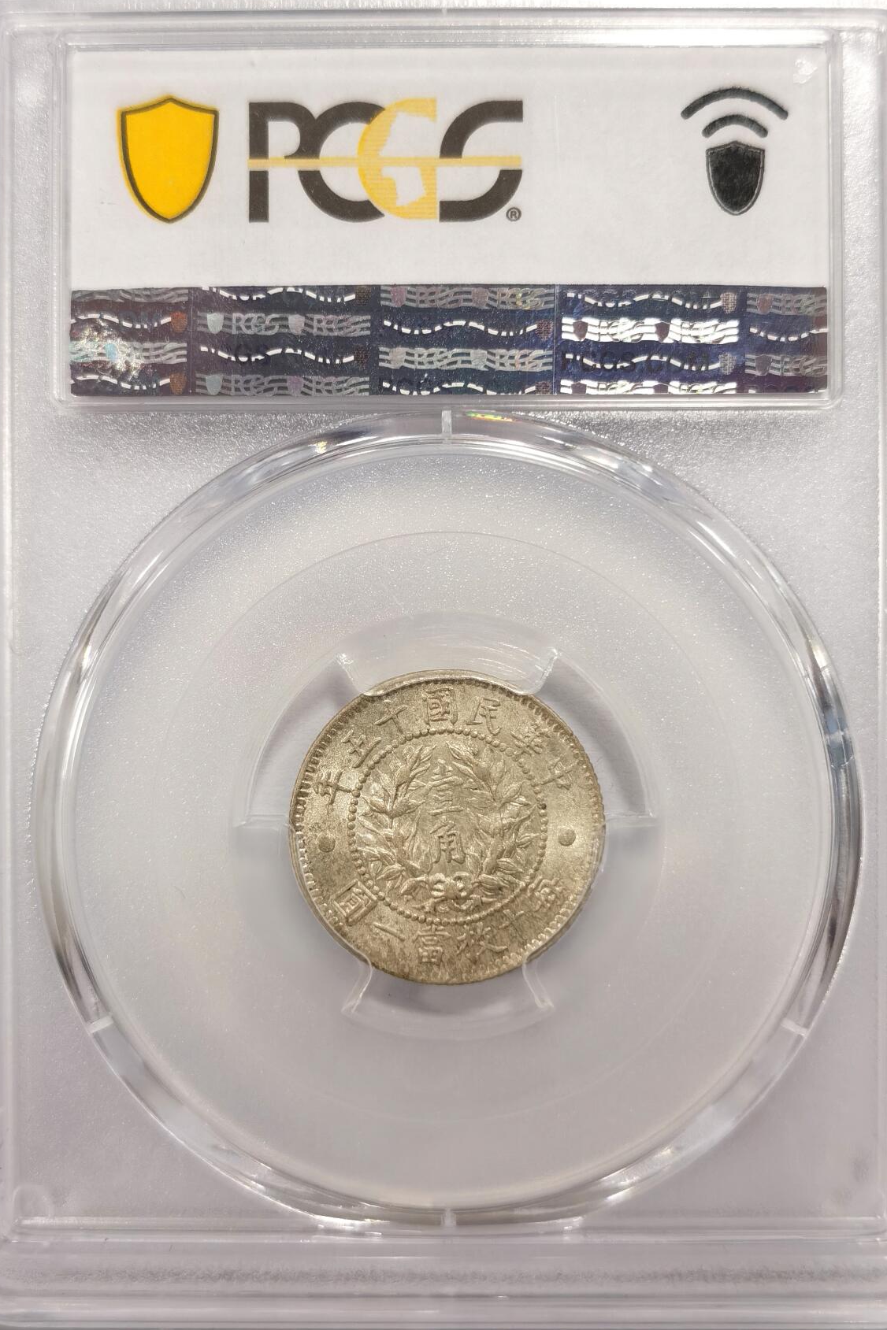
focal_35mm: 60
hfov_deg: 22.6
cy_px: 624
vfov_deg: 33.4
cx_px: 453
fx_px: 2217
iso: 100
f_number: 16
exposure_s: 1/100
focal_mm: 5.56
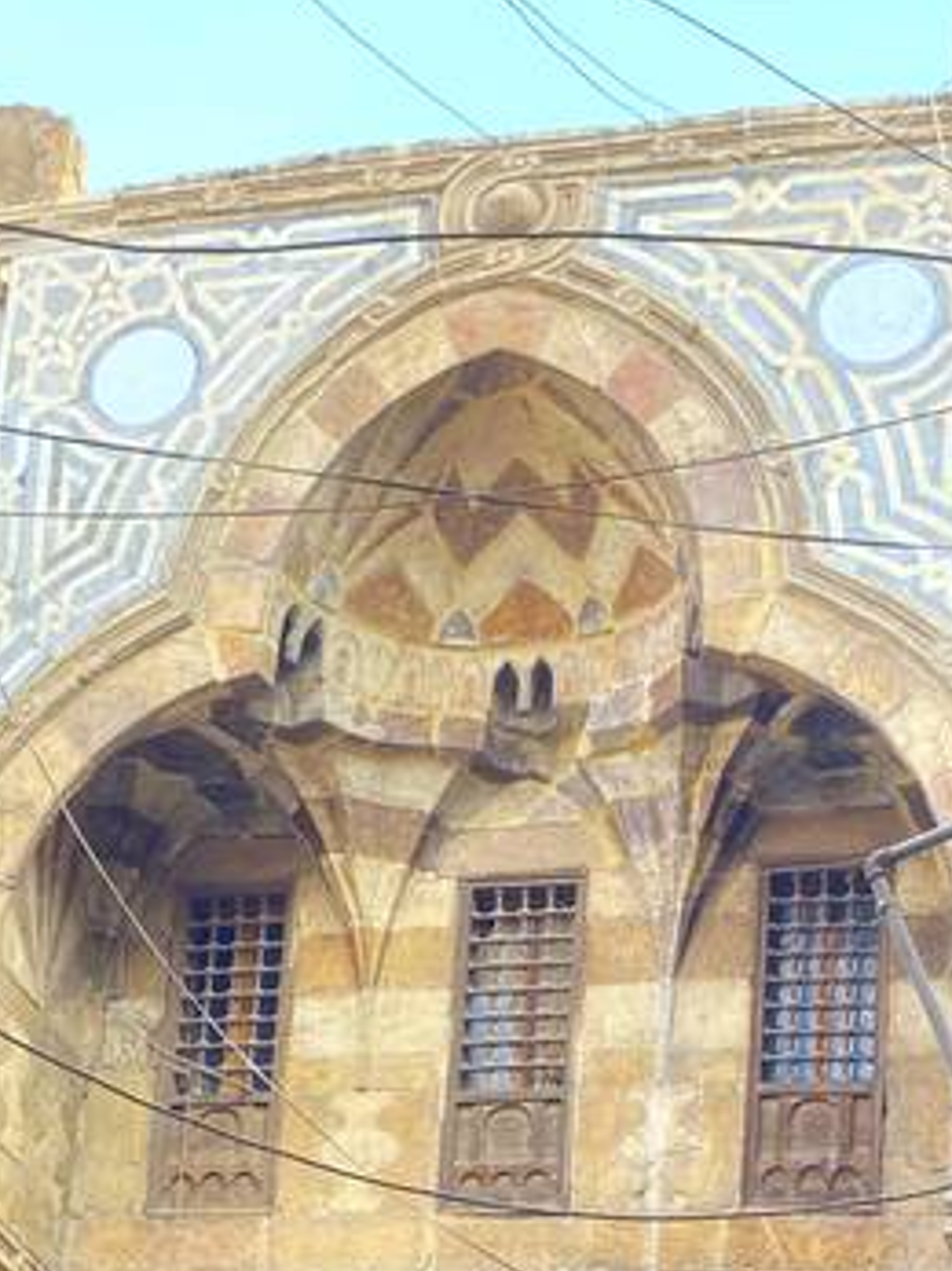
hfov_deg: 20.4
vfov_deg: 24.9
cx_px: 527
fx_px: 2642
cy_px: 1454
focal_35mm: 72
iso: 40
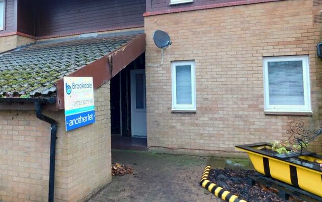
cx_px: 141
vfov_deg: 44.3
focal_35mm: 28
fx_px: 246
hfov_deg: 66.2
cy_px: 78
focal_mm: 4
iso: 125
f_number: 3
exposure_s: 1/30
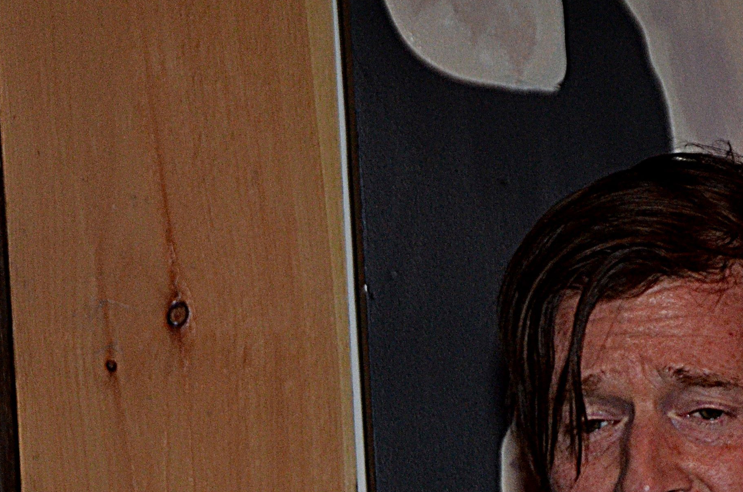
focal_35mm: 427
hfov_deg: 4.8
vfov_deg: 3.2
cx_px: 582
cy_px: 591
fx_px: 8802
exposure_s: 1/60
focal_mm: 105
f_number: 5.6
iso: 800
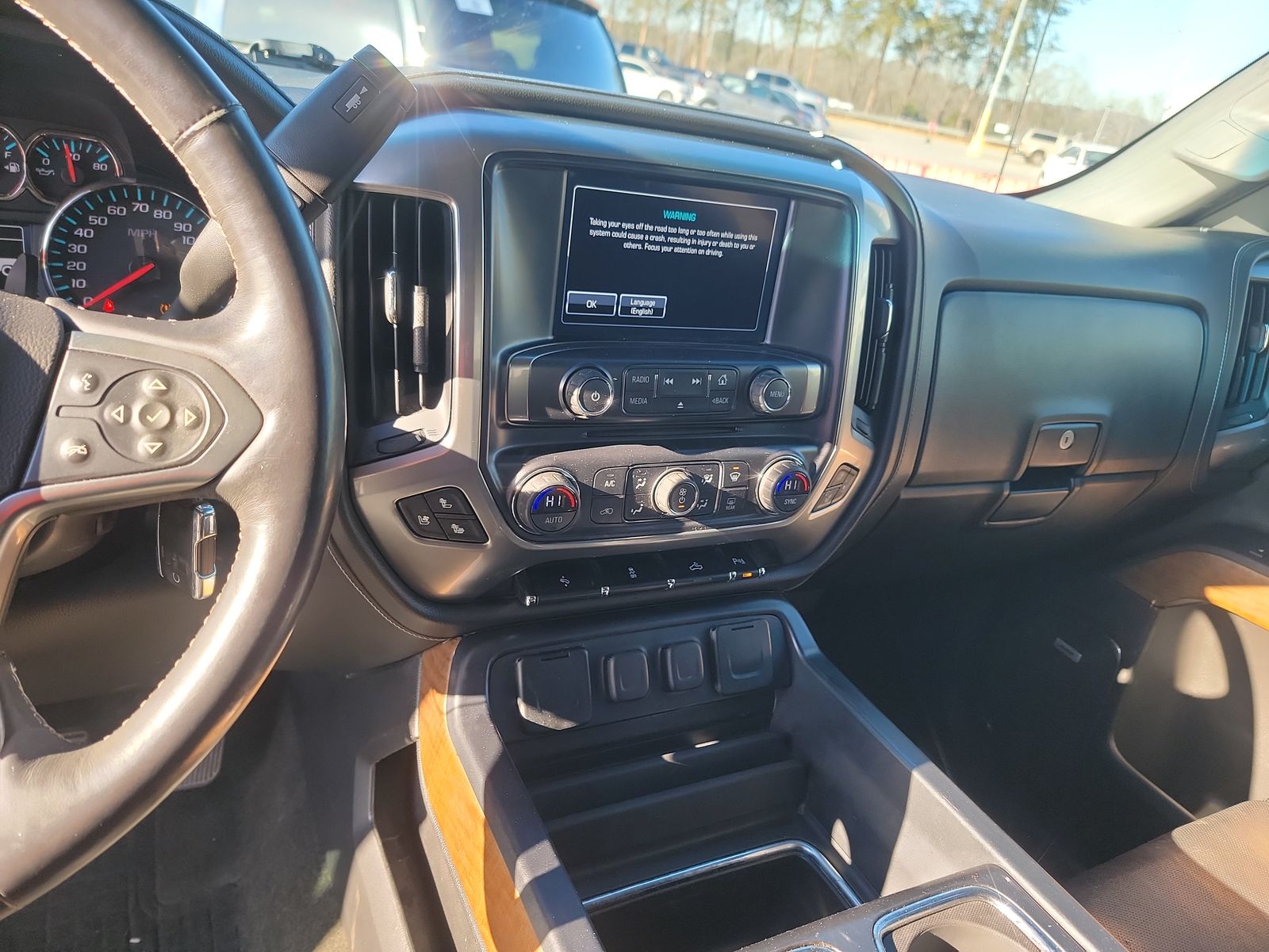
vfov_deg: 56.8
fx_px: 880
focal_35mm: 24
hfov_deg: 71.6
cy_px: 476
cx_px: 634
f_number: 1.8
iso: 70
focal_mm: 6.7
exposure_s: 1/59
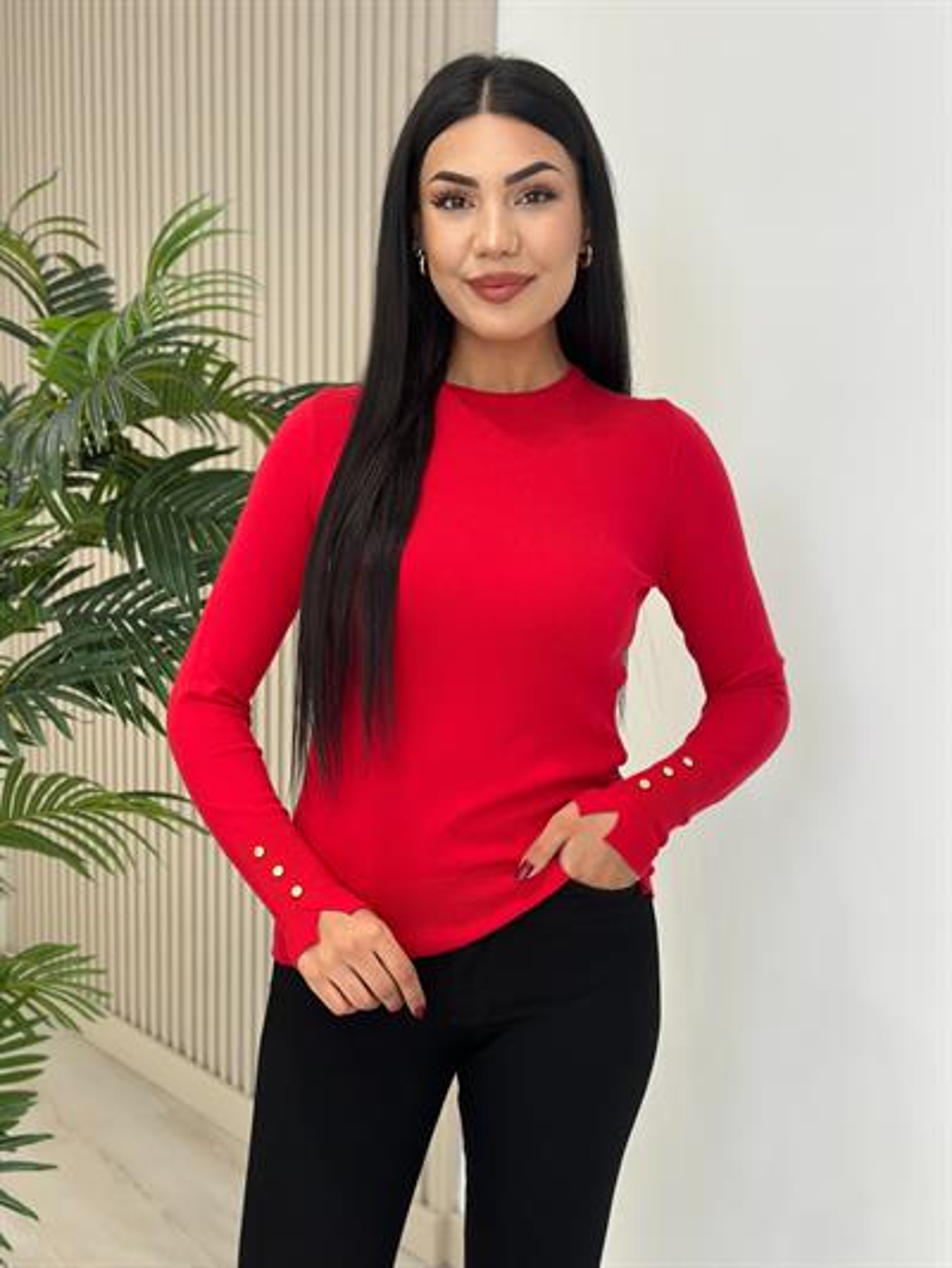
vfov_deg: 39.6
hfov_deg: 30.3
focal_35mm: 48
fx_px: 1759
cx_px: 476
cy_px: 634
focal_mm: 6.86
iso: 64
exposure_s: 1/127
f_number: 1.78
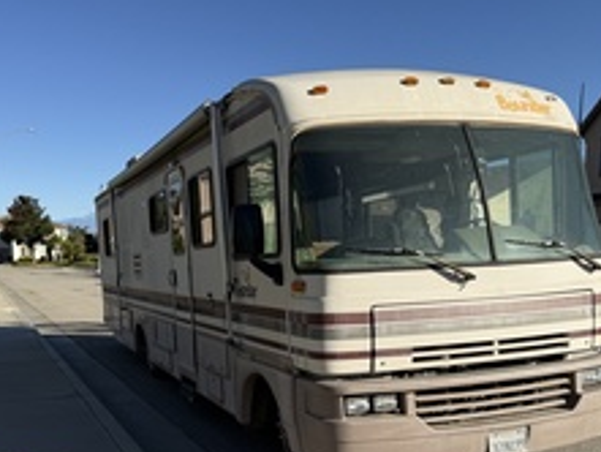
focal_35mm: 38
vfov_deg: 37.3
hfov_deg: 48.7
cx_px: 245
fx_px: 660
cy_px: 304
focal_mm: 6.76
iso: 80
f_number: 1.78
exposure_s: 1/5319
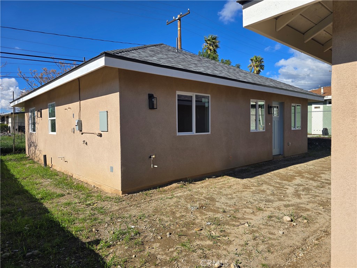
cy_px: 134
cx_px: 178
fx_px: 237
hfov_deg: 73.9
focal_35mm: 23
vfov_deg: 58.9
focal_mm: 6.3
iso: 12
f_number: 1.7
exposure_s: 1/834
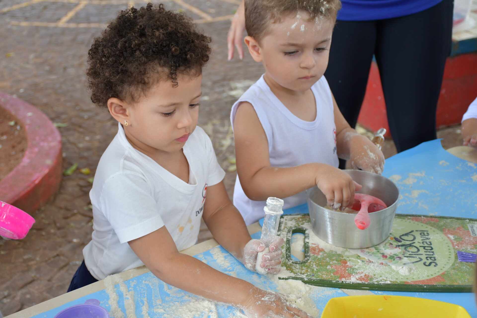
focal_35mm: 60
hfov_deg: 33.4
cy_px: 159
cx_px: 238
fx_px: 795
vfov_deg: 22.6
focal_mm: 40
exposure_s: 1/160
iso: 800
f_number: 4.5
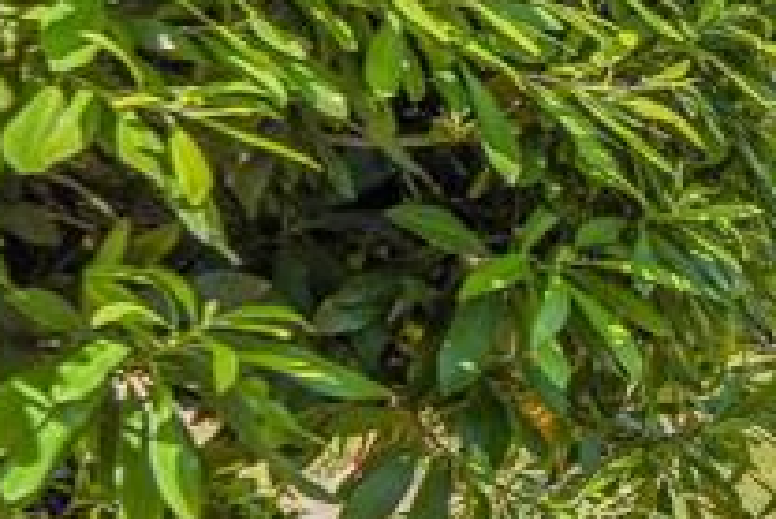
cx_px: 1794
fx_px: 1488
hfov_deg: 15.9
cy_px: 133
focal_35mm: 69
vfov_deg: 19.6
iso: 100
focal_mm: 14
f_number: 8
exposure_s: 1/200
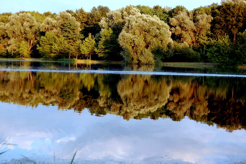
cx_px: 123
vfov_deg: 22.6
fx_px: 410
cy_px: 82
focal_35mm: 60
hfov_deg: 33.4
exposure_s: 1/60
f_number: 5
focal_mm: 40
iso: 200
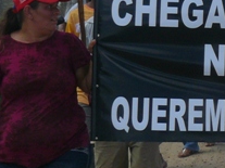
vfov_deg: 10.5
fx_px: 903
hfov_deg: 13.2
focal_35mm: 139
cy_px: -15
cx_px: 361
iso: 100
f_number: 5.6
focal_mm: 6
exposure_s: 1/320
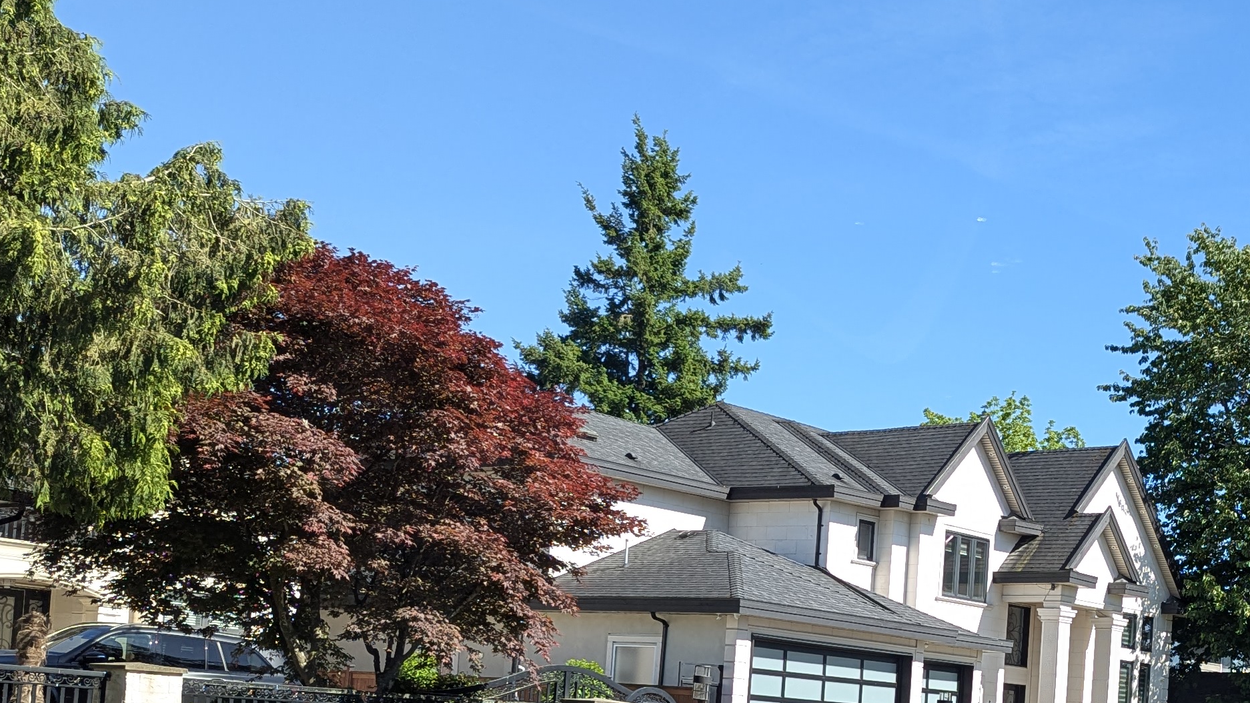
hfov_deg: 35.7
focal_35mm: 57
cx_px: 956
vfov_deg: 20.6
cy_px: 663
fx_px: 1889
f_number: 1.85
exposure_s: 1/647
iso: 40
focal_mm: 6.81
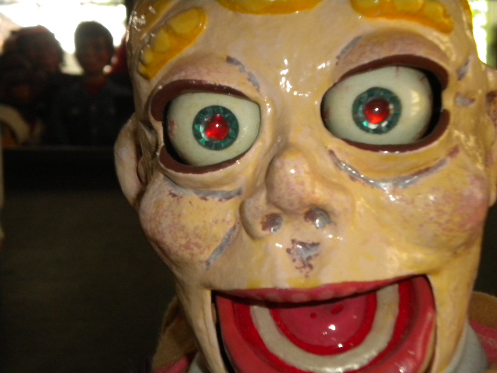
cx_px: 248
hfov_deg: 24.7
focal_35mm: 79
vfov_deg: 18.7
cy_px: 186
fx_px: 1134
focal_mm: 14.3
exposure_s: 1/60
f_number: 5.1
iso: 400
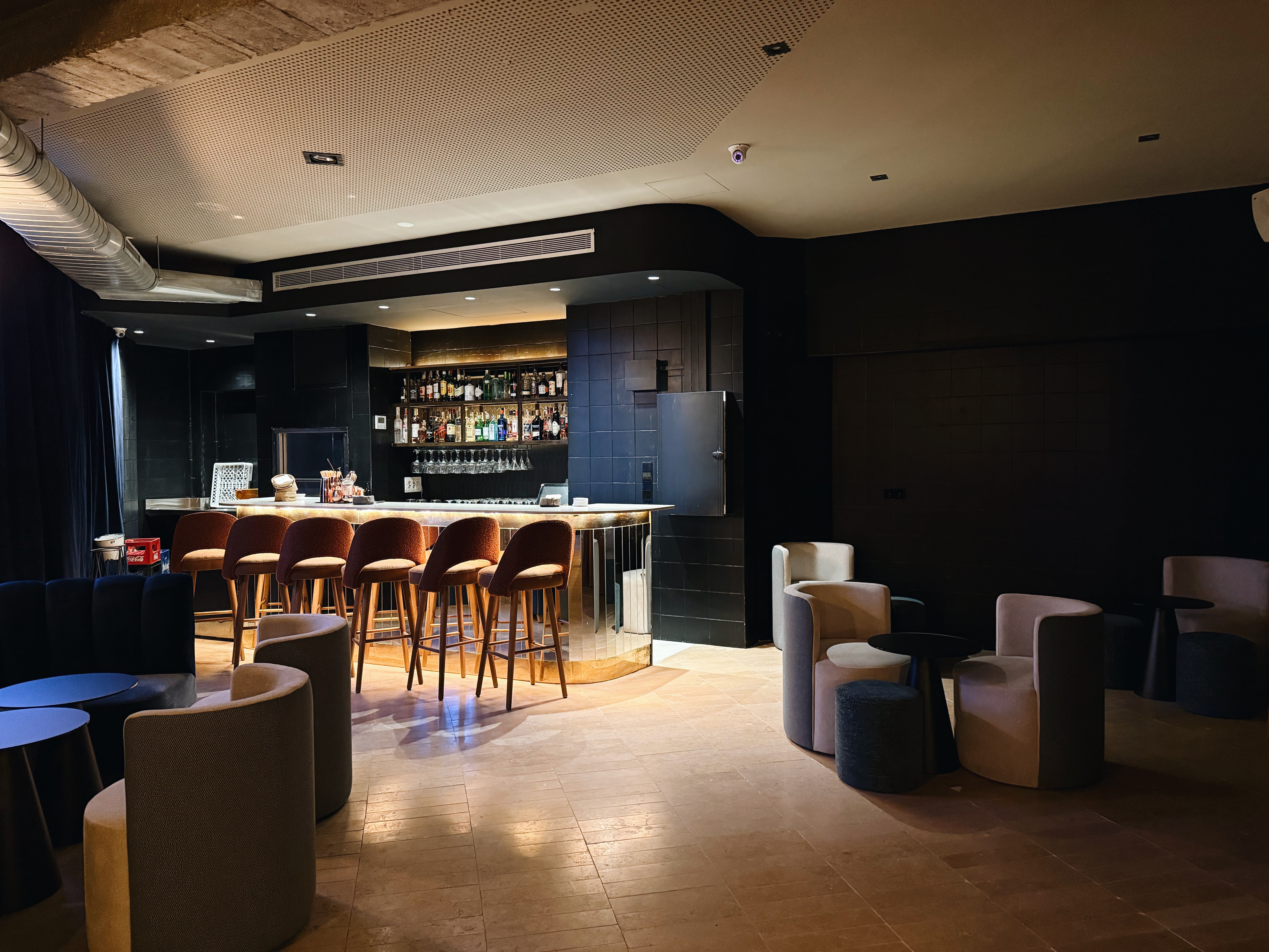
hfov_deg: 71.6
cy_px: 476
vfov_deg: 56.8
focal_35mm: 24
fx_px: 880
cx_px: 634
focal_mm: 6.76
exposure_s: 1/33
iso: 800
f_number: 1.78
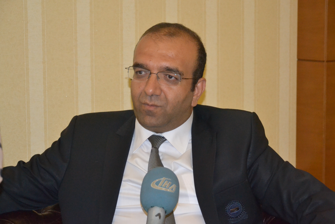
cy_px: 112
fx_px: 977
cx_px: 168
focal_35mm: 105
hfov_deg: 19.5
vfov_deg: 13.0
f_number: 5.3
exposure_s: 1/60
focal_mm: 70
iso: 3200
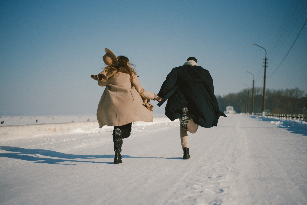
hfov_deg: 39.6
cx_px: 154
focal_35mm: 50
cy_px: 102
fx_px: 427
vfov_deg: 27.0
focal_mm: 50
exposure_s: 1/3200
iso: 100
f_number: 1.8
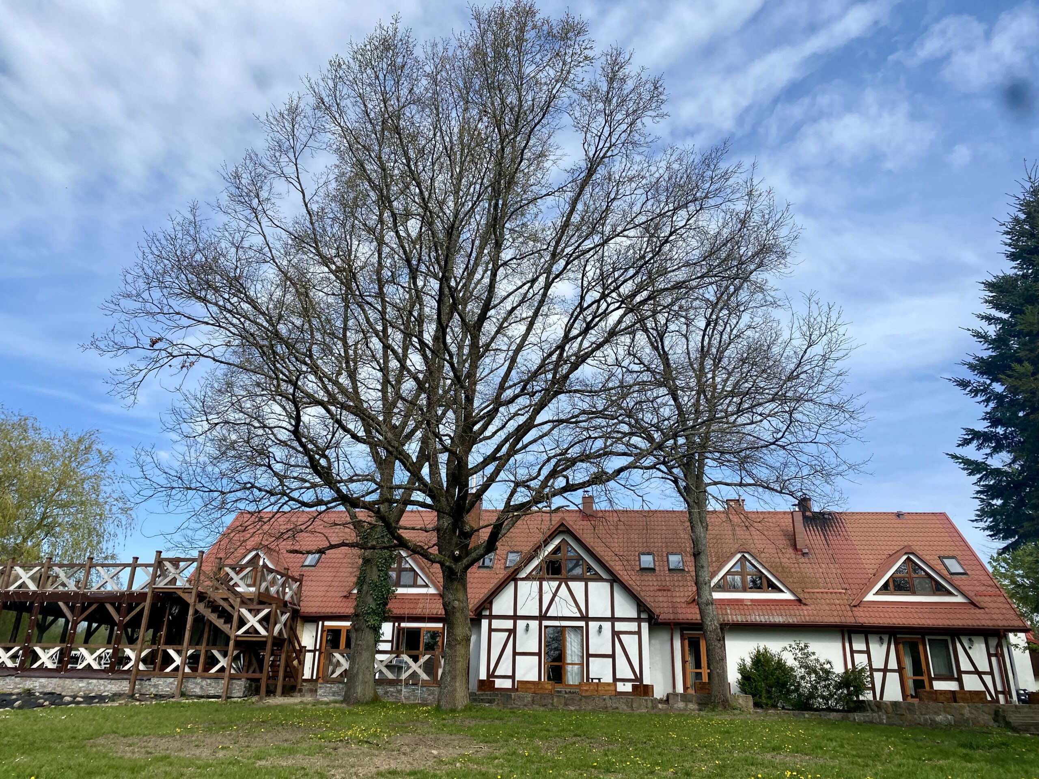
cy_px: 390
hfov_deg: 67.3
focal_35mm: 26
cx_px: 520
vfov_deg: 53.1
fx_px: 780
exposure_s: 1/2358
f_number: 1.8
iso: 32
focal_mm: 4.25
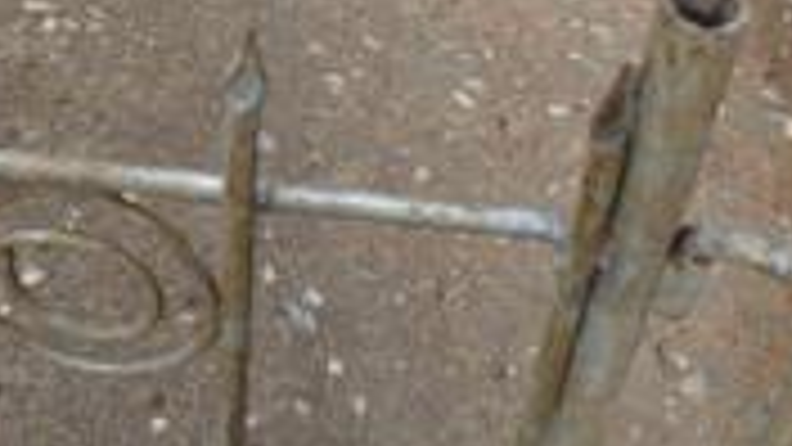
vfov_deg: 16.2
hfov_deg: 29.2
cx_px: 270
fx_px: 1512
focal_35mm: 72
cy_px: -63
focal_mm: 18
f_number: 5.6
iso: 640
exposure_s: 1/40
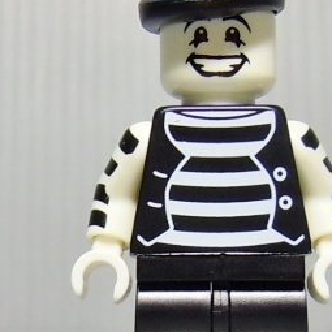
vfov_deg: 19.5
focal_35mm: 89
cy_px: 203
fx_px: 966
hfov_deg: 19.4
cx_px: 85
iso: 100
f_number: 3.5
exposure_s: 1/13
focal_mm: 5.4
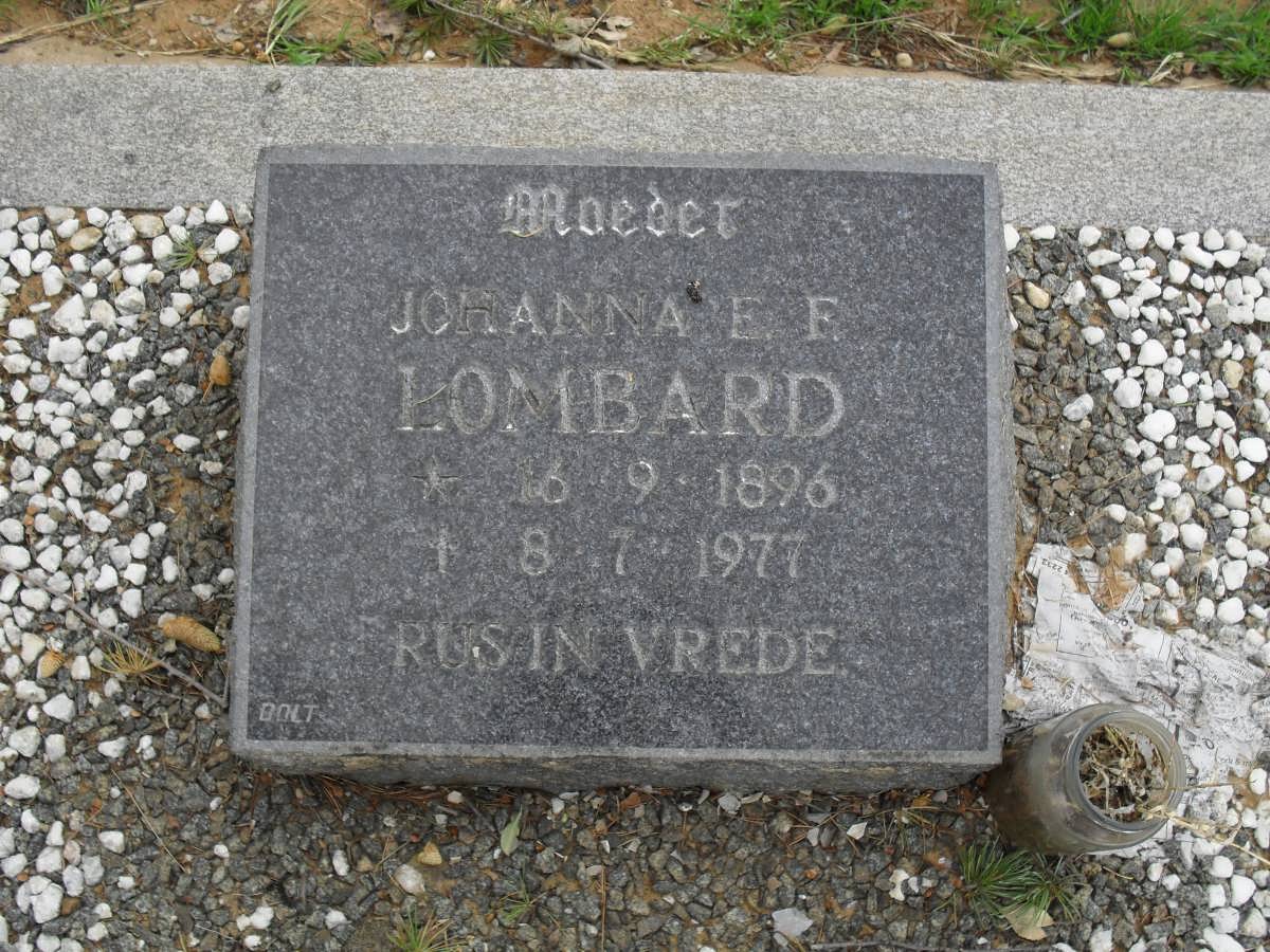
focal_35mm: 42
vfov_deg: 34.3
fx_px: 1541
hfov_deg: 44.8
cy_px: 476
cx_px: 635
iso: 100
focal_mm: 7.5
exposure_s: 1/250
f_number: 3.6
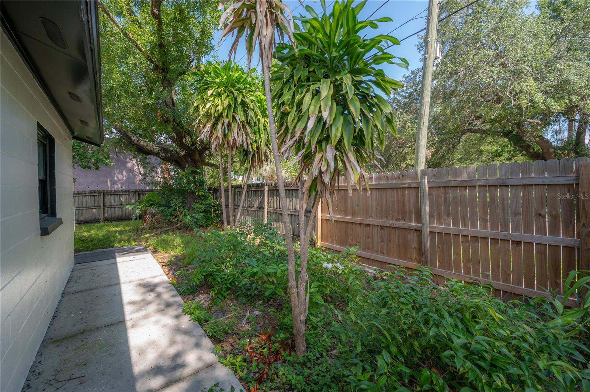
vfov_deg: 81.1
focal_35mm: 14
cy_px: 196
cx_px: 295
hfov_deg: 104.3
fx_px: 229
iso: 320
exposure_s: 1/100
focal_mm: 14
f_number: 10
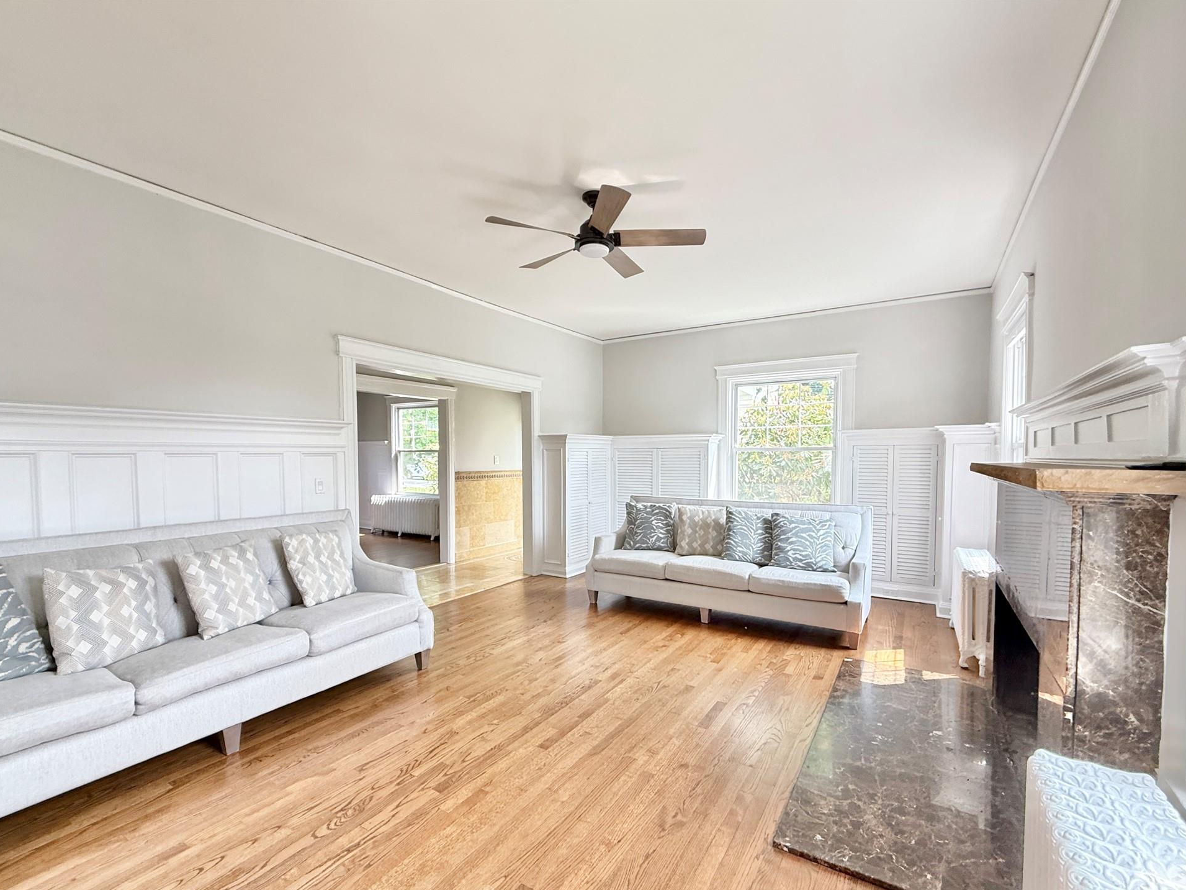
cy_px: 475
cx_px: 594
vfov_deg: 81.6
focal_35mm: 15
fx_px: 514
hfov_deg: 98.2
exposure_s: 1/99
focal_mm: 2.22
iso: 200
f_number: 2.2
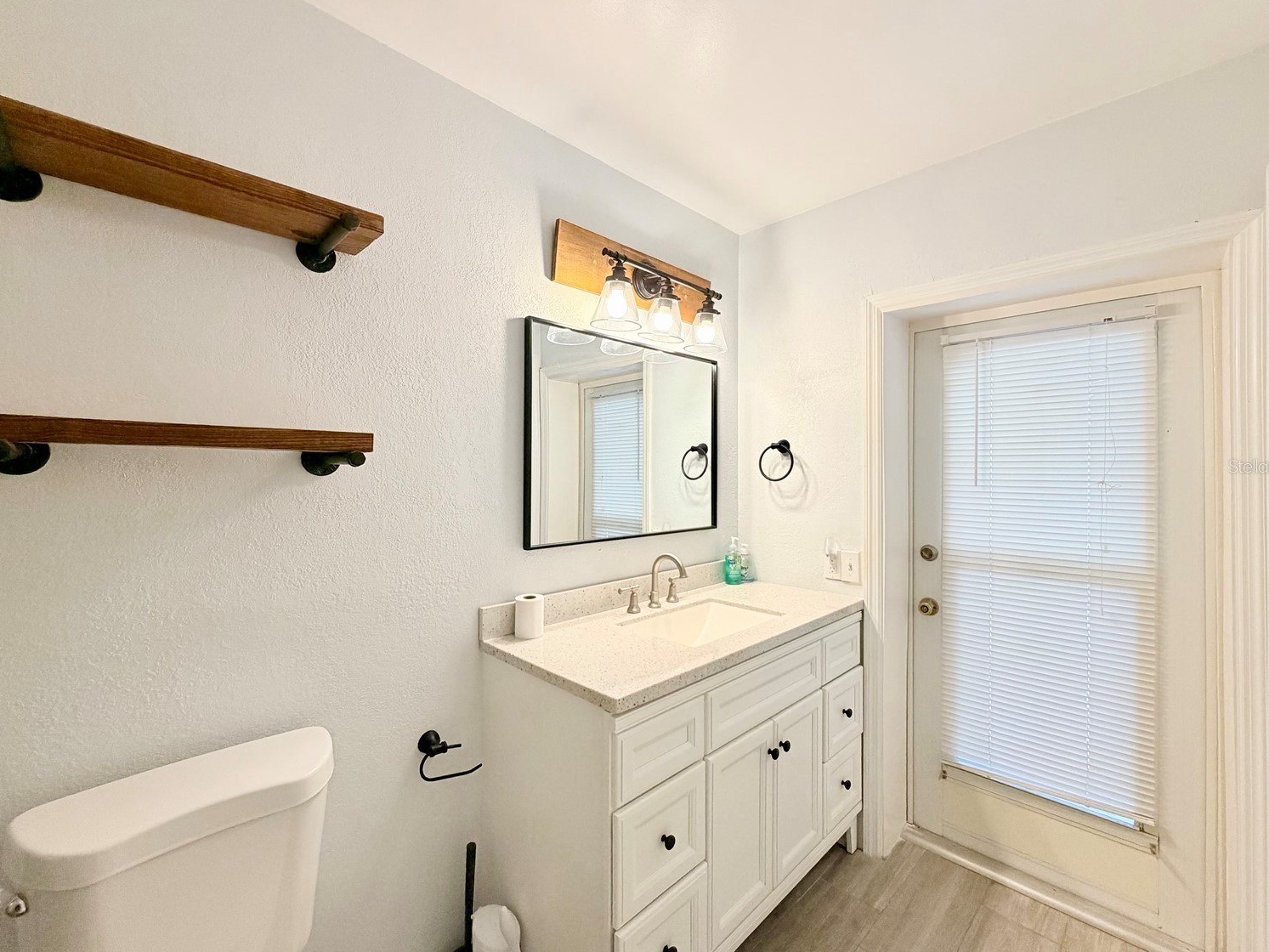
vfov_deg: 81.7
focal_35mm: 15
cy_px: 466
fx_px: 550
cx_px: 629
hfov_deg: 98.2
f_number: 2.2
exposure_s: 1/120
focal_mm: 2.22
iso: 250
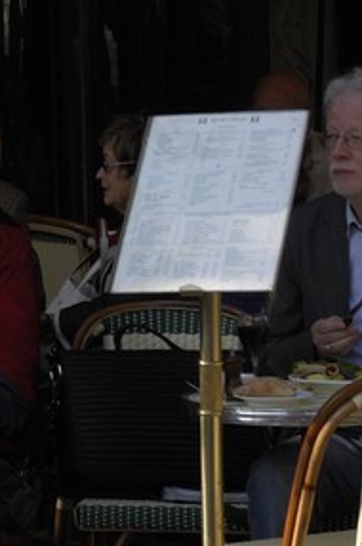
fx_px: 4067
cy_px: -590
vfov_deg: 7.3
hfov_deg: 5.0
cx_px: -450
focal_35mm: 269
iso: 100
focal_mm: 32
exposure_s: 1/100
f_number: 6.3
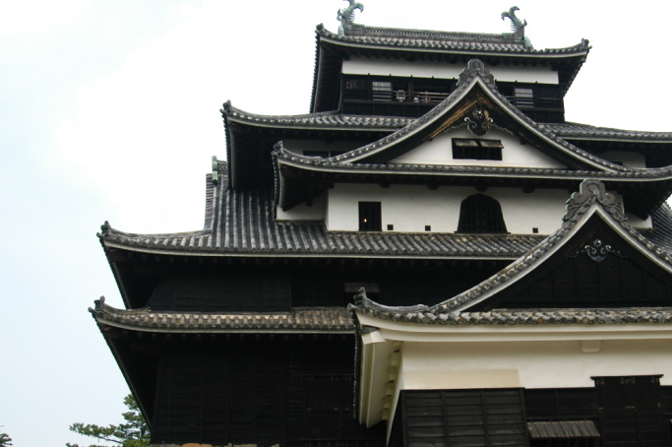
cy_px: 295
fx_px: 1007
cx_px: 469
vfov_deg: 24.9
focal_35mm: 54
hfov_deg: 36.4
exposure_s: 1/125
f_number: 5.6
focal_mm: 24
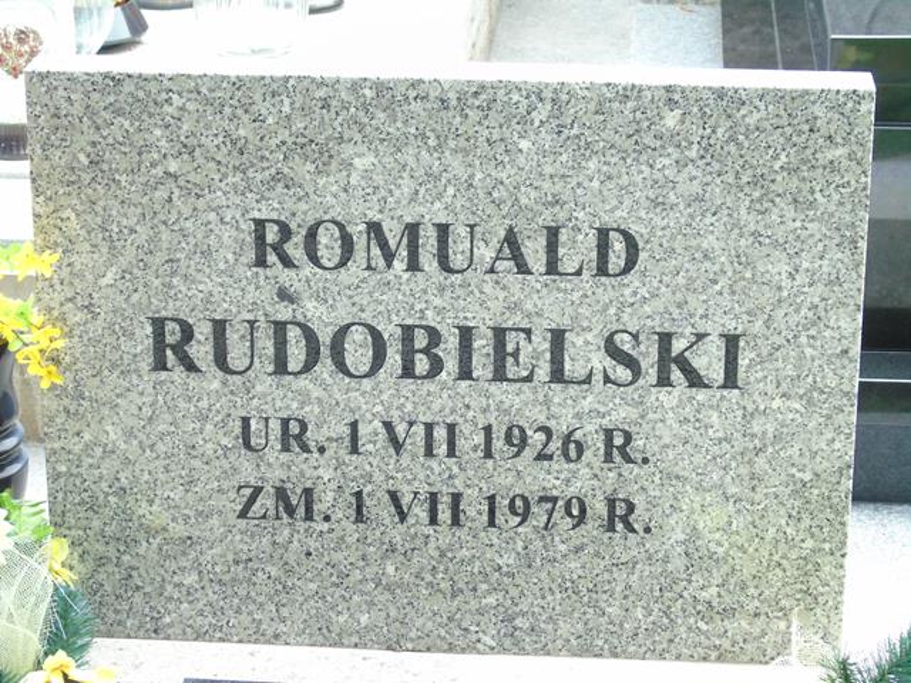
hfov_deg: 20.9
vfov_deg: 15.7
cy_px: 342
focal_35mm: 94
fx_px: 2474
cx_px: 456
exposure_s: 1/50
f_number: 4.3
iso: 160
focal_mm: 17
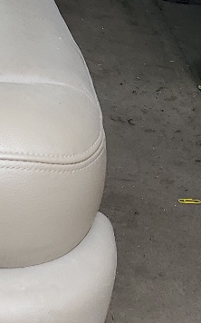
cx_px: -146
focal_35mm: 124
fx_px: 1089
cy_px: -109
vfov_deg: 15.9
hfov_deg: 10.0
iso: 50
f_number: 1.5
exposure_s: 1/357
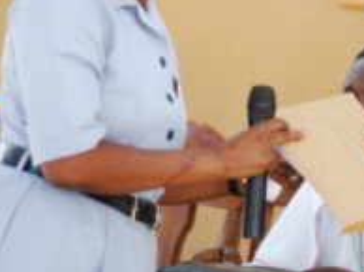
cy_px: 8
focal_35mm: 167
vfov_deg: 8.8
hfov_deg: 11.7
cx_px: 345
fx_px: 1754
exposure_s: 1/25
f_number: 1.8
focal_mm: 50
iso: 200
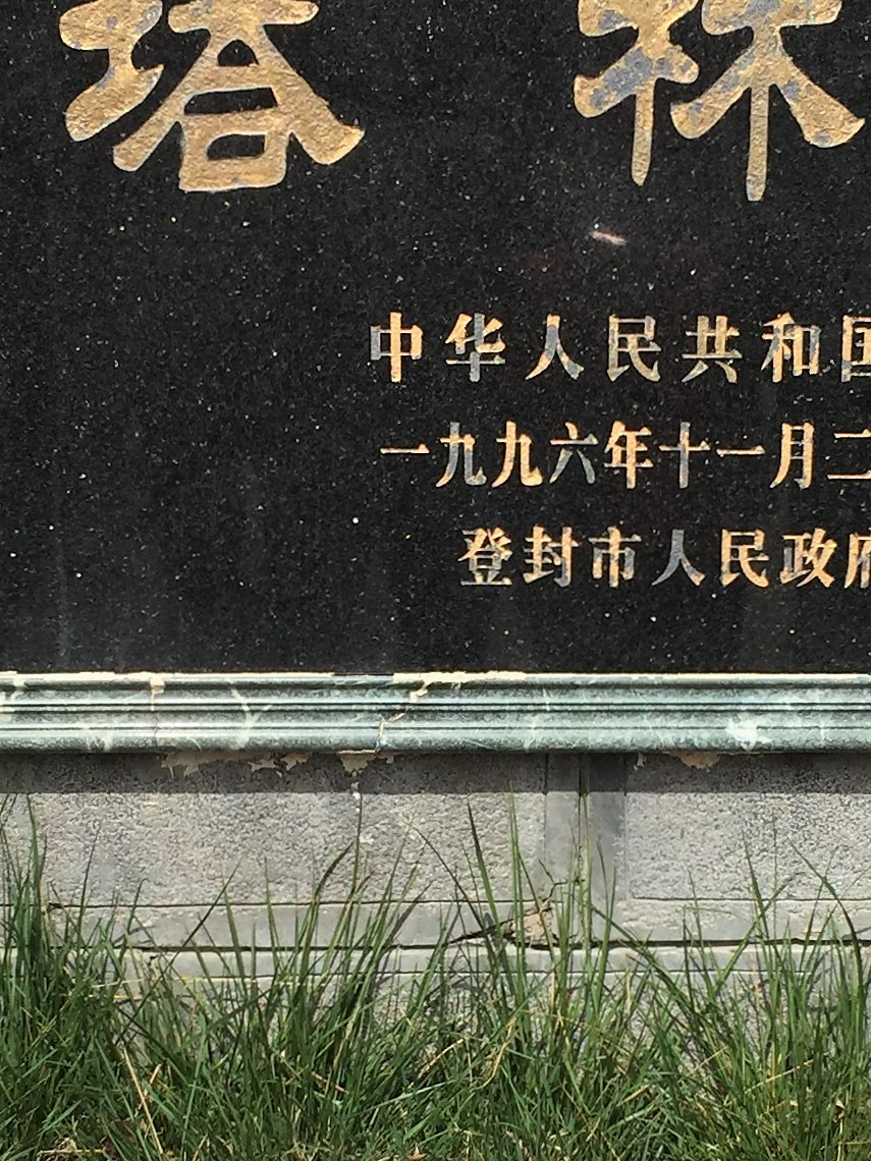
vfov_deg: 24.0
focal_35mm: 81
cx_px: 433
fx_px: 2717
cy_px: 768
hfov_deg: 18.2
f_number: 2.2
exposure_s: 1/2475
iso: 32
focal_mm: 4.15
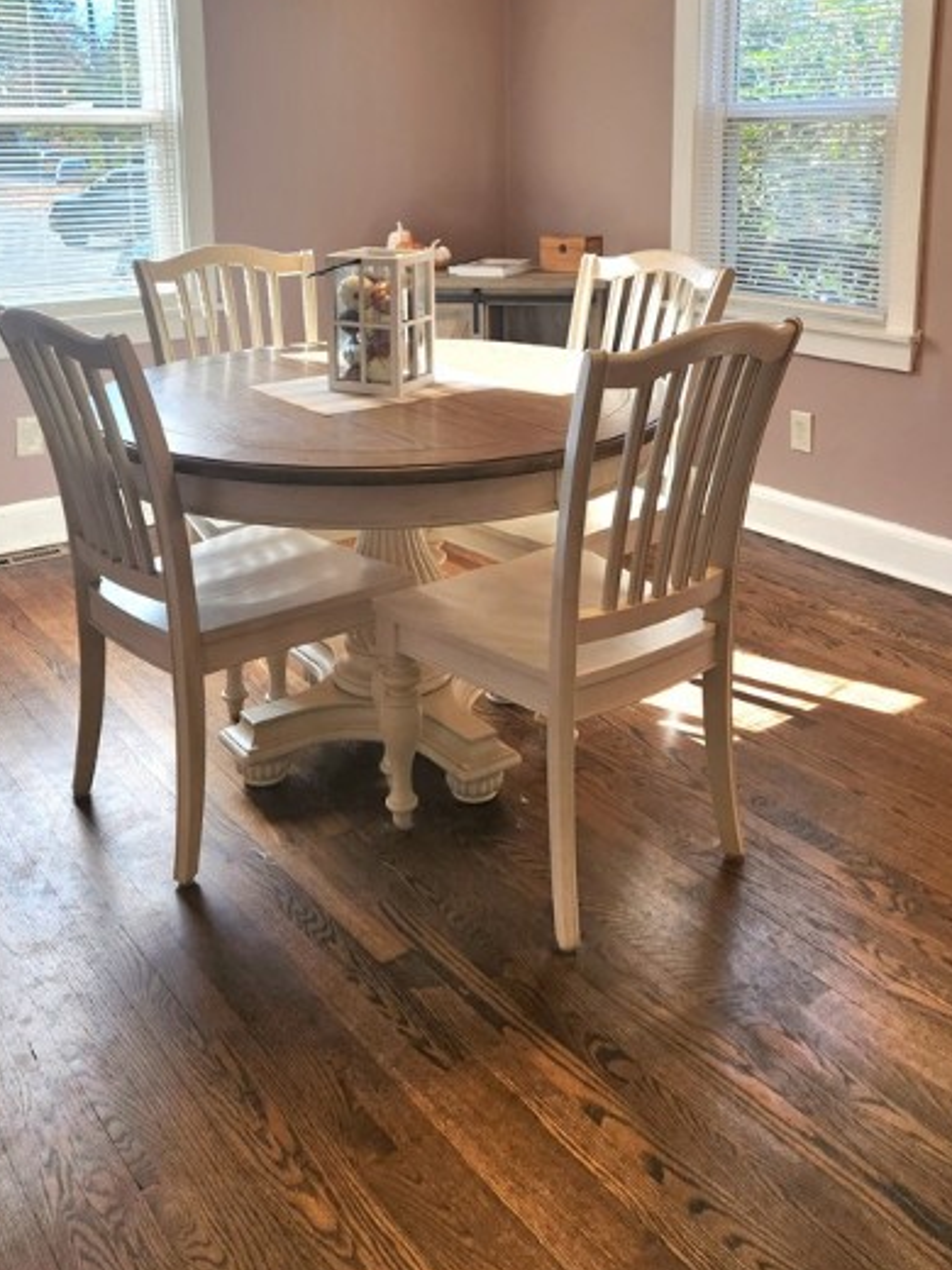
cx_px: 474
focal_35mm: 34
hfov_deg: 41.8
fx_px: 1247
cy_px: 364
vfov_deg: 52.3
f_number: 1.8
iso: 50
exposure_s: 1/182
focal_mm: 5.4
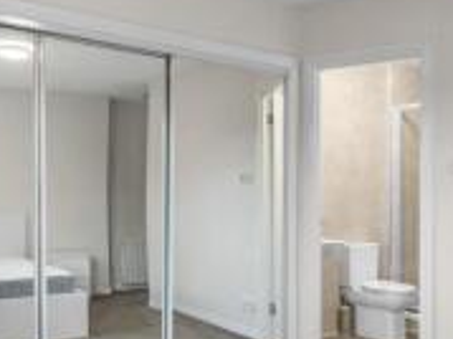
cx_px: 278
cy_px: 201
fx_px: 536
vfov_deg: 35.0
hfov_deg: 45.5
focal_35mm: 41
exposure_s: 1/1.67
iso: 250
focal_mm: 16
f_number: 9
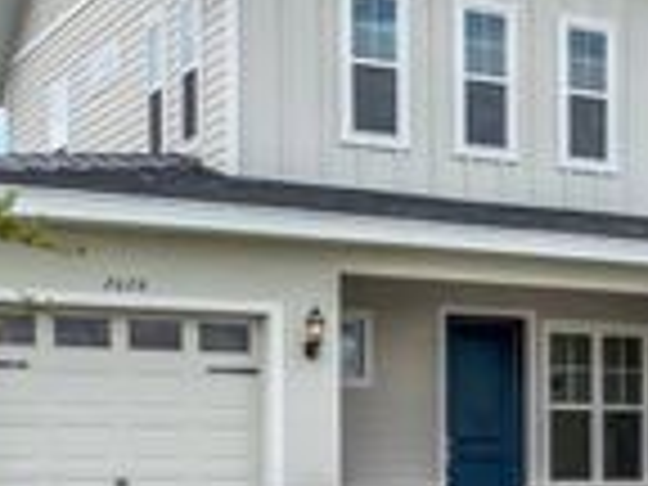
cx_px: 724
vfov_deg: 18.3
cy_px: 349
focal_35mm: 80
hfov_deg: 22.9
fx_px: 1498
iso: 1600
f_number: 8
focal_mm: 24
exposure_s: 1/8000
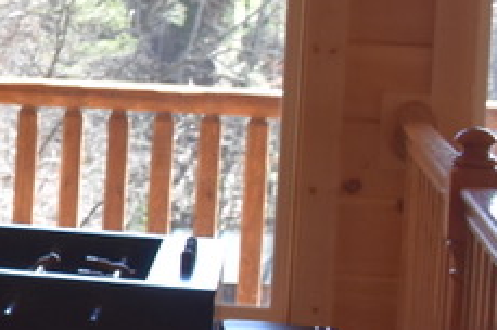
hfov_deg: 10.2
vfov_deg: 8.1
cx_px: -801
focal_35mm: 168
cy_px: 71
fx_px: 2316
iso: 800
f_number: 7.1
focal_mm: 20
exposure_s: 1/200
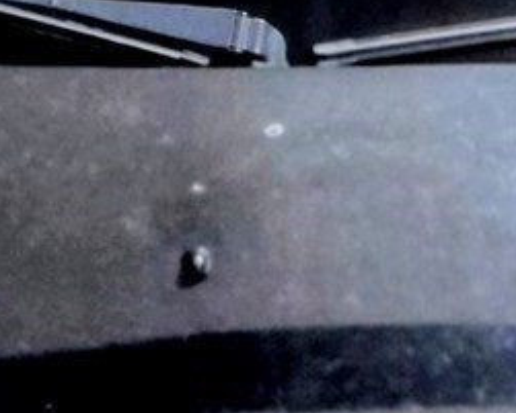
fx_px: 2796
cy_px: -999
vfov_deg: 7.1
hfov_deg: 10.5
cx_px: 156
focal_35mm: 183
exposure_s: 1/120
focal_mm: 5.4
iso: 40
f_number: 1.8
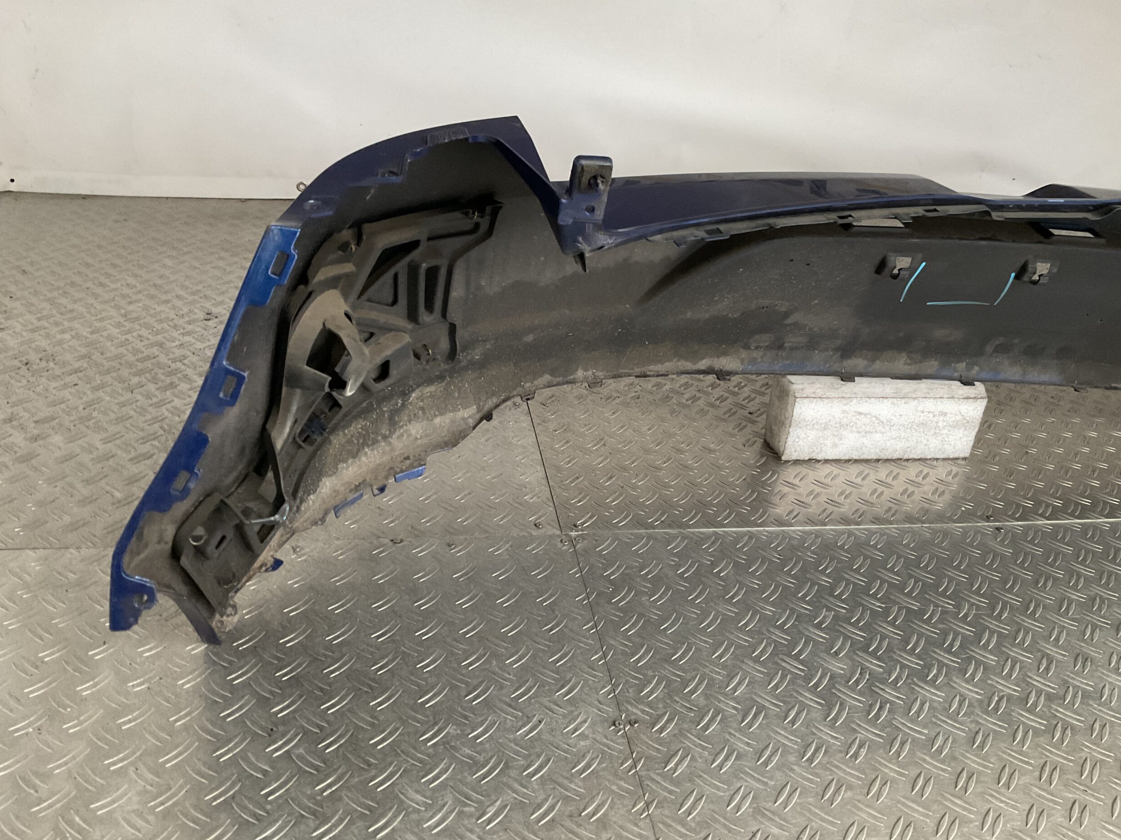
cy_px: 422
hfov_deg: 60.0
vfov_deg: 46.8
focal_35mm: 30
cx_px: 577
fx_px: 971
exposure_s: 1/50
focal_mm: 3
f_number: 1.8
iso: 200
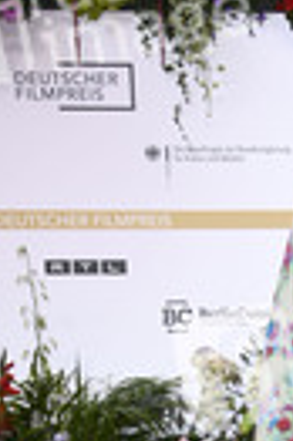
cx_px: 445
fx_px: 1677
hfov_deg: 9.7
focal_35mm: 137
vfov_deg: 14.5
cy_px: 522
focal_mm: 45
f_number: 5.6
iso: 500
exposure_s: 1/250
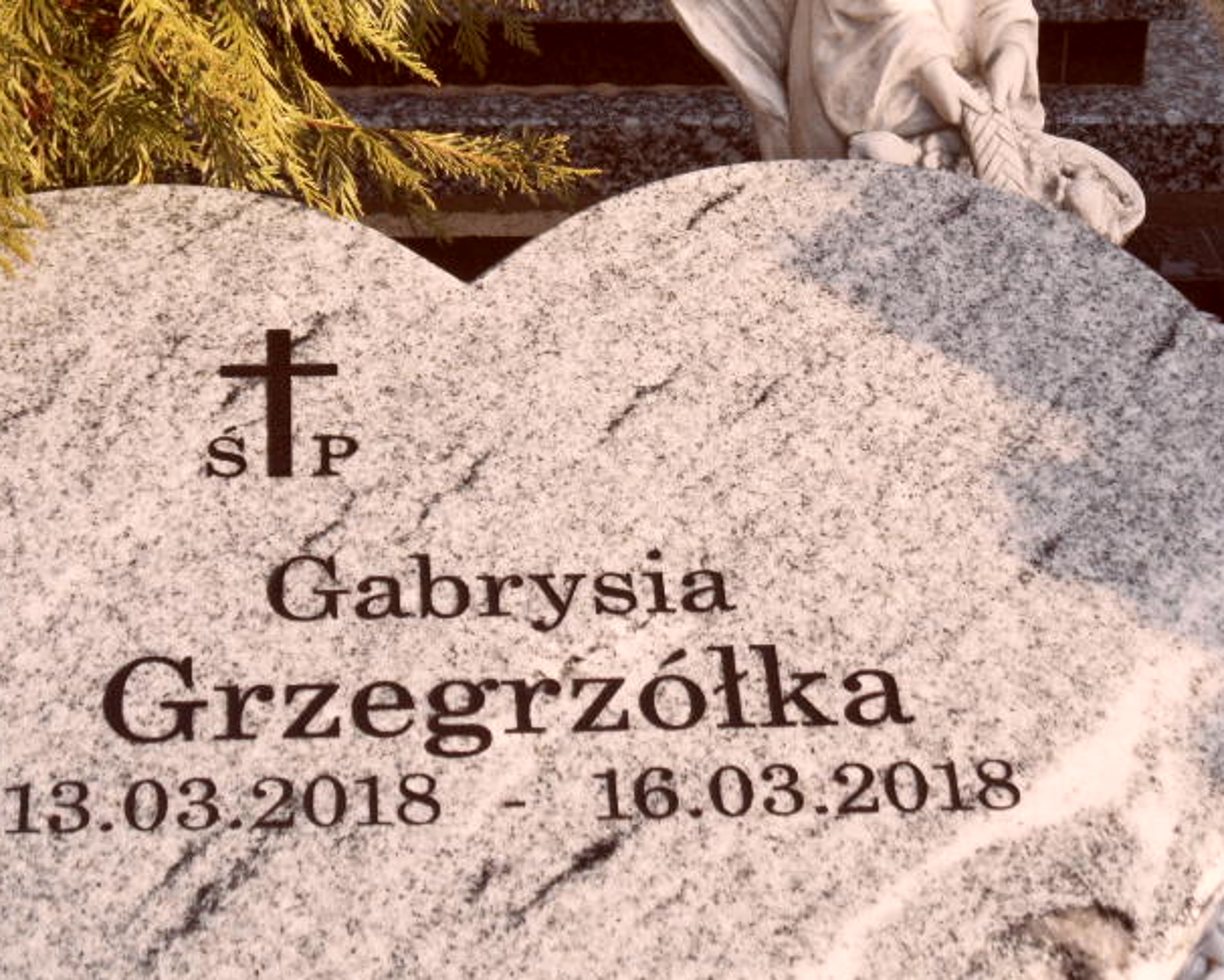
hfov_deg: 19.4
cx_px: 652
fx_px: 3587
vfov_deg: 15.5
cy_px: 307
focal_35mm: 99
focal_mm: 10.3
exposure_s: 1/125
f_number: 4
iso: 80
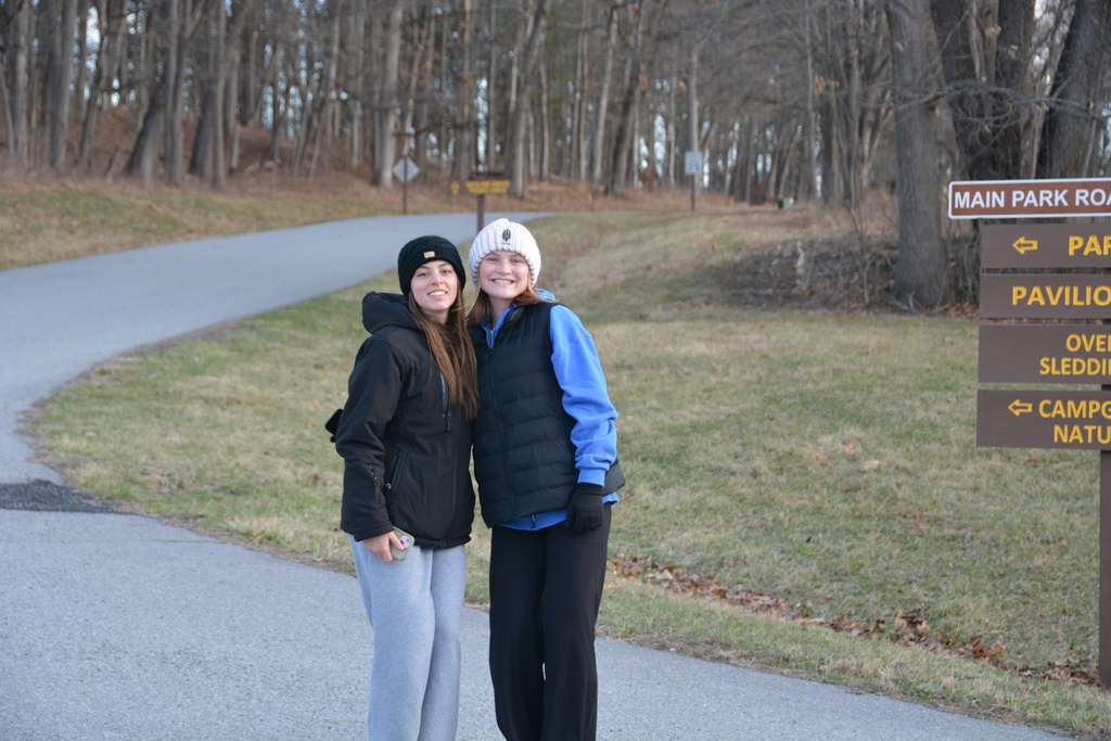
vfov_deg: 14.7
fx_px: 2870
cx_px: 556
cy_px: 370
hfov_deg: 21.9
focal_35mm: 93
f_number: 4.8
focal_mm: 62
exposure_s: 1/500
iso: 800
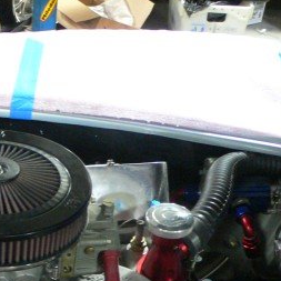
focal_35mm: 76
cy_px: 260
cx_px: -3
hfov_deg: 21.9
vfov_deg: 22.2
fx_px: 698
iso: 200
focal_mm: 6.3
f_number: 2.8
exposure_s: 1/6
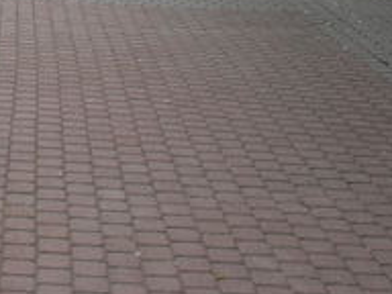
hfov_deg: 21.1
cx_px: -20
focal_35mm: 89
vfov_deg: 16.4
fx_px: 1008
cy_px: 22
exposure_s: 1/350
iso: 80
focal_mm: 6.3
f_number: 2.8
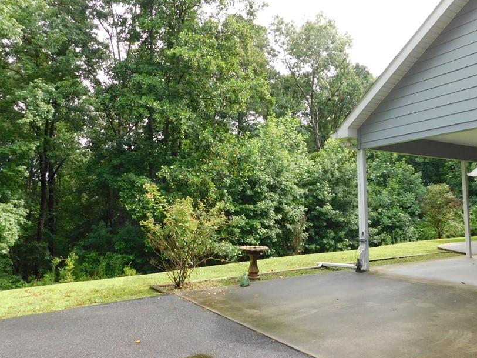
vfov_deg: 48.2
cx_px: 244
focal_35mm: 29
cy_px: 172
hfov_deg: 61.7
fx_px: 400
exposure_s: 1/250
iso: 125
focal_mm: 4
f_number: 3
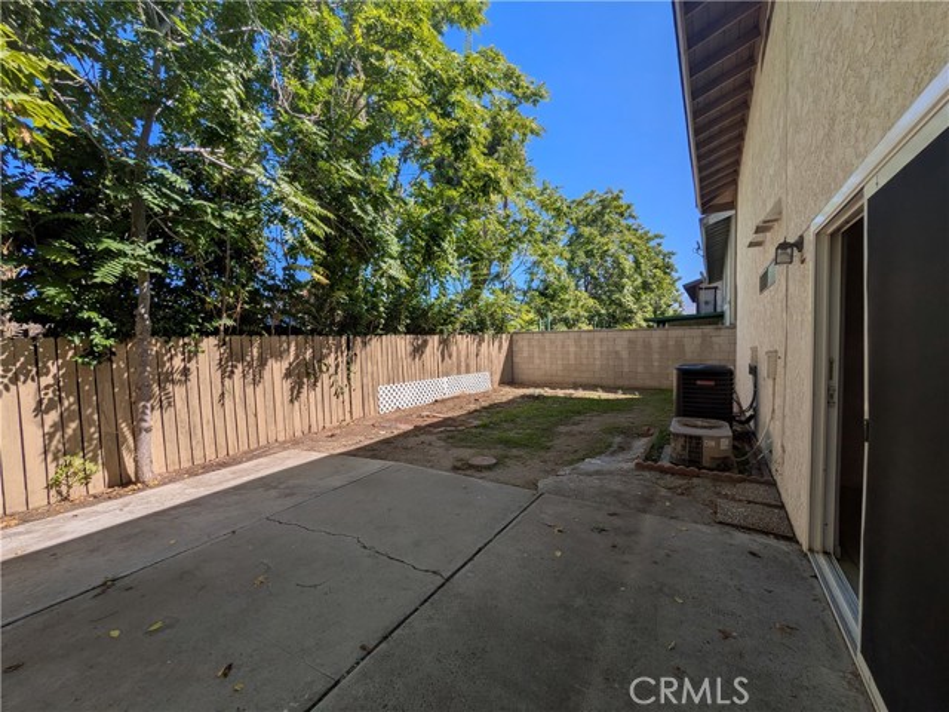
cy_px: 356
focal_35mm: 14
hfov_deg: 102.1
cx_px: 474
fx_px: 384
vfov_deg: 85.7
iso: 47
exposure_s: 1/1553
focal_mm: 1.83
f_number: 2.2
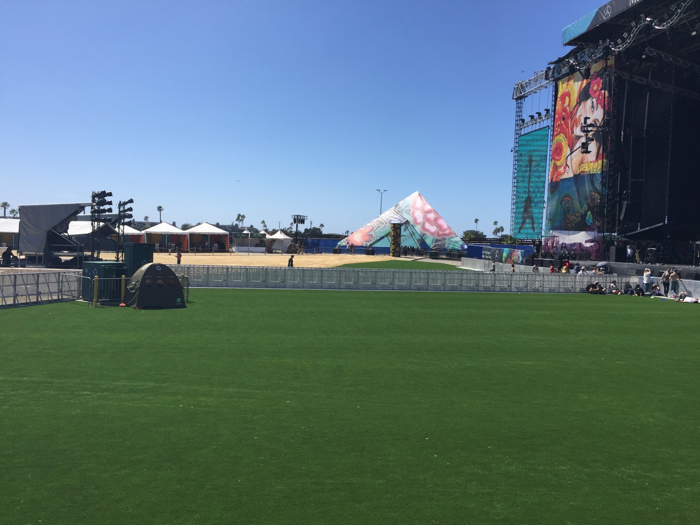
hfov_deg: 61.7
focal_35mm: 29
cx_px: 350
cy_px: 262
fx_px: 586
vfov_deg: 48.2
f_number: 2.2
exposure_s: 1/2326
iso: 32
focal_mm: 4.15
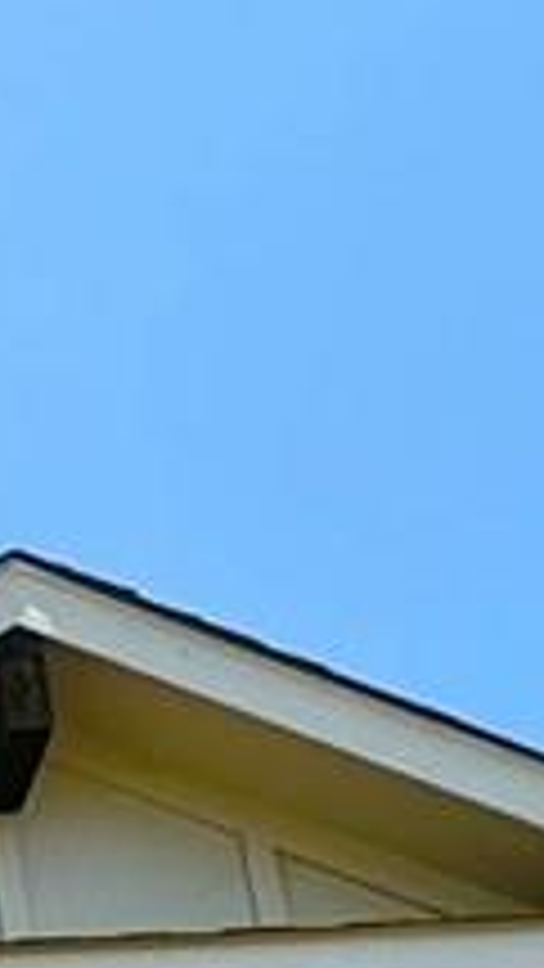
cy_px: 2116
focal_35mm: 145
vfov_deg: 12.5
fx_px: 3717
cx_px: -1214
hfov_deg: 7.2
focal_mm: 2.22
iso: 50
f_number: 2.2
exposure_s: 1/1672
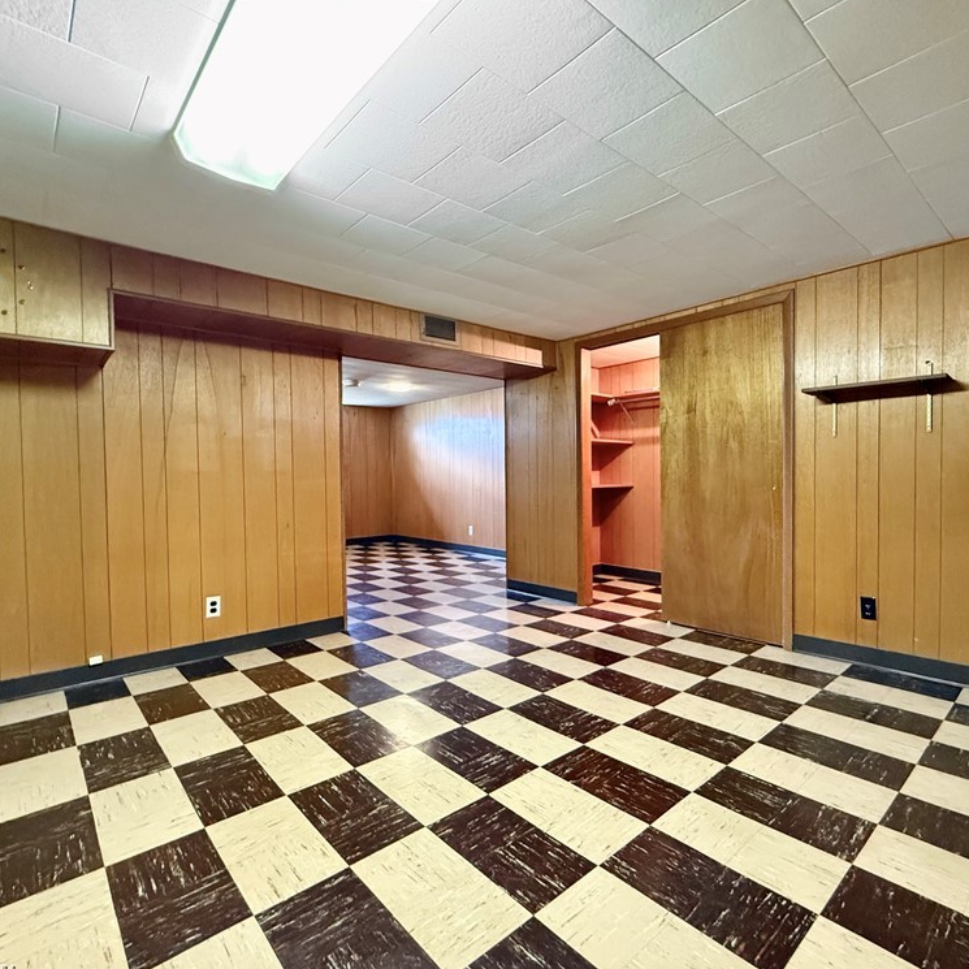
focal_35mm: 17
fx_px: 538
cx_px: 545
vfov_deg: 84.0
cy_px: 492
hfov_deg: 83.6
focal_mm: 2.22
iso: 1000
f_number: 2.2
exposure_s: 1/60
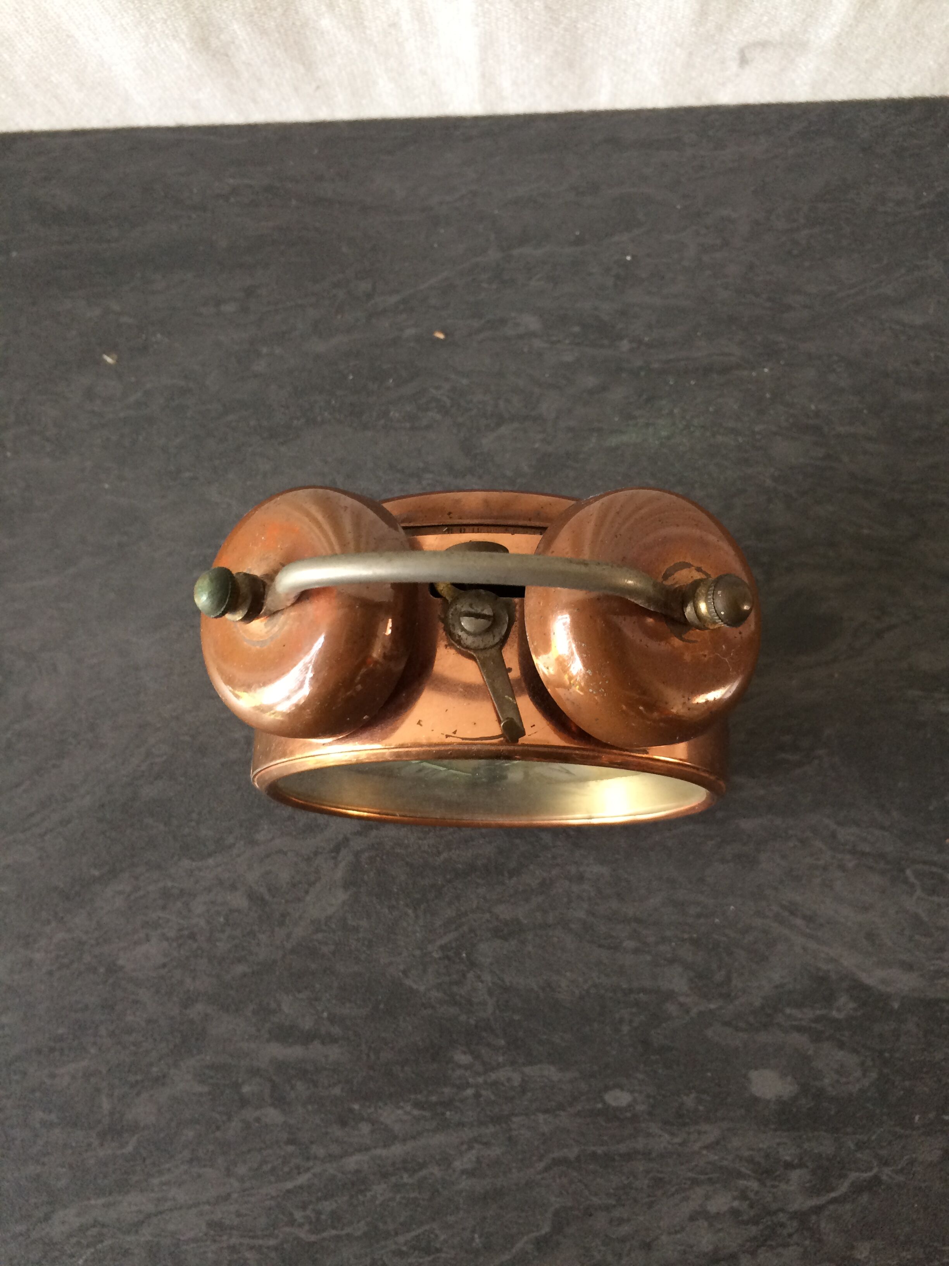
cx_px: 474
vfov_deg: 61.7
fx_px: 1060
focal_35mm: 29
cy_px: 633
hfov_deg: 48.2
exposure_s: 1/33
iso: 160
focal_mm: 4.15
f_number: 2.2
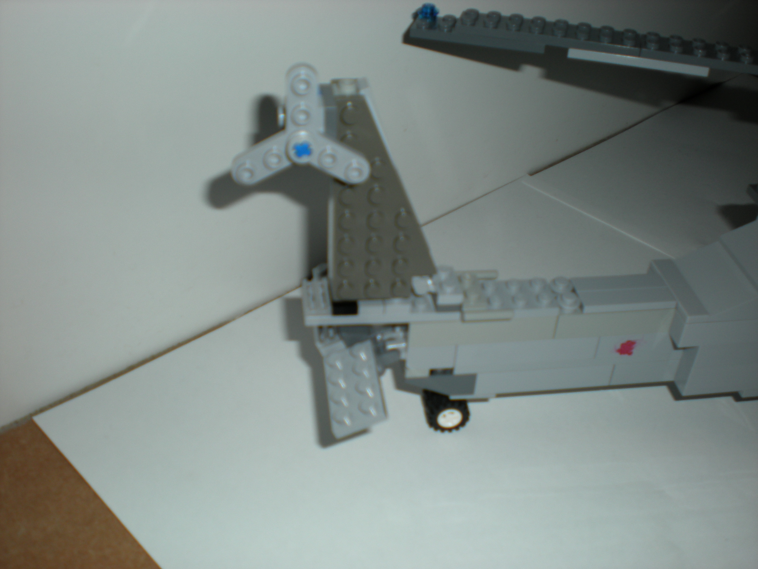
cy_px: 284
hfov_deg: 49.0
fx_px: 832
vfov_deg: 37.7
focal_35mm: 38
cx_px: 379
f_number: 3.1
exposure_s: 1/60
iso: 64
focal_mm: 6.3
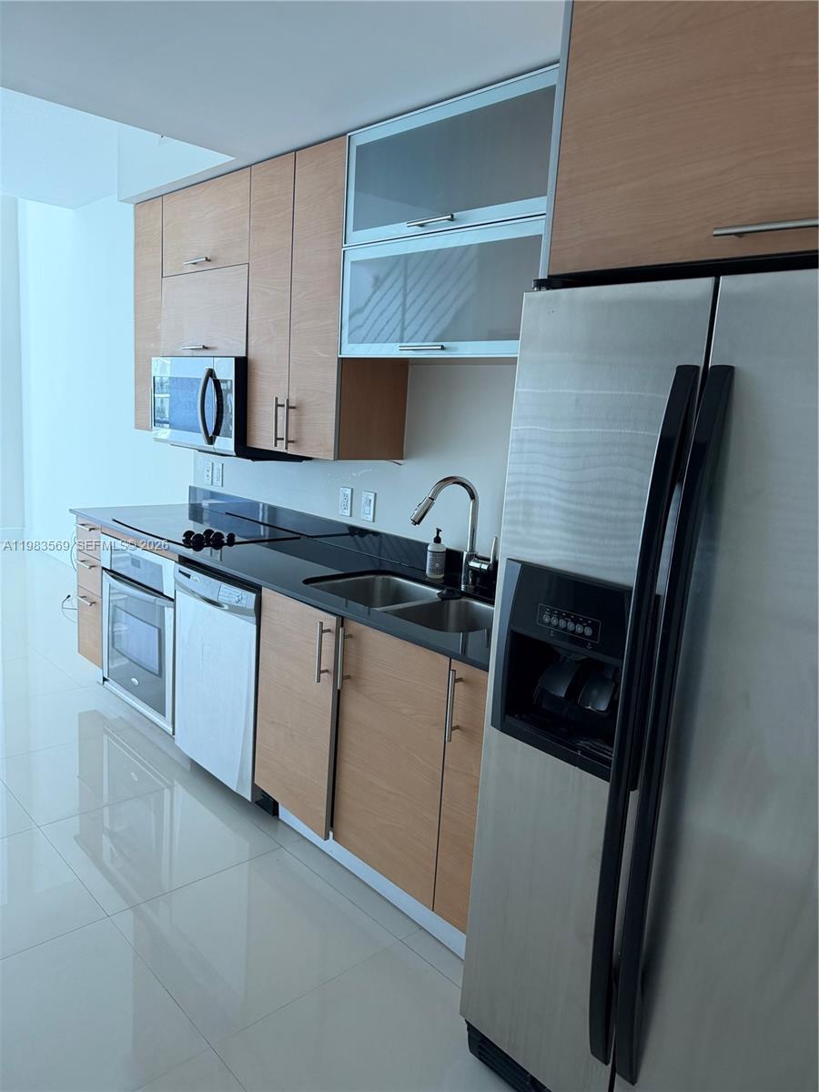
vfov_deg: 71.6
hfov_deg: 56.8
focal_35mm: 24
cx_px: 410
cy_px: 546
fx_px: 757
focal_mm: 6.76
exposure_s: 1/67
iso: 200
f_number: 1.78
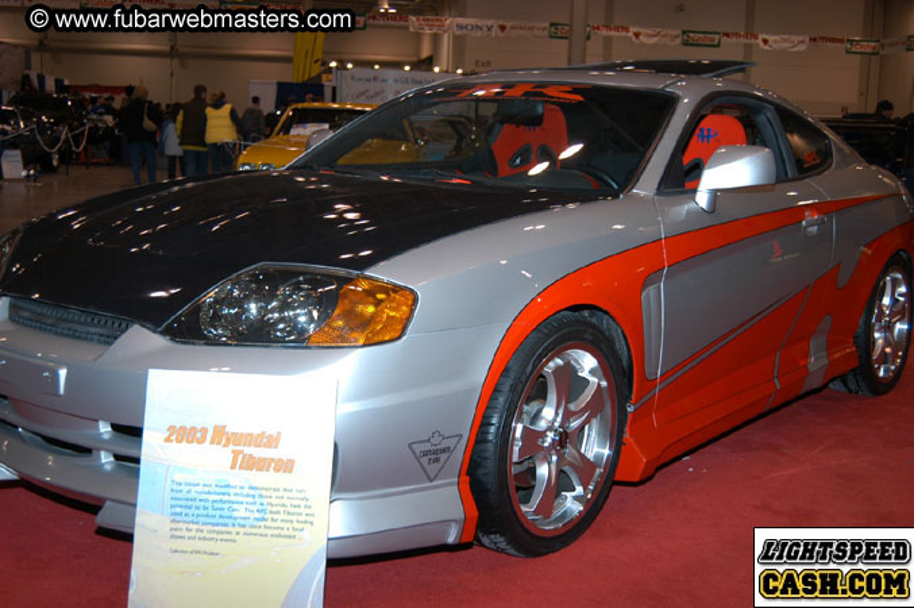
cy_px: 304
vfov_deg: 28.0
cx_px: 457
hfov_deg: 41.1
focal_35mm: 48
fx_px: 1217
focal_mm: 32
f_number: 5
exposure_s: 1/60
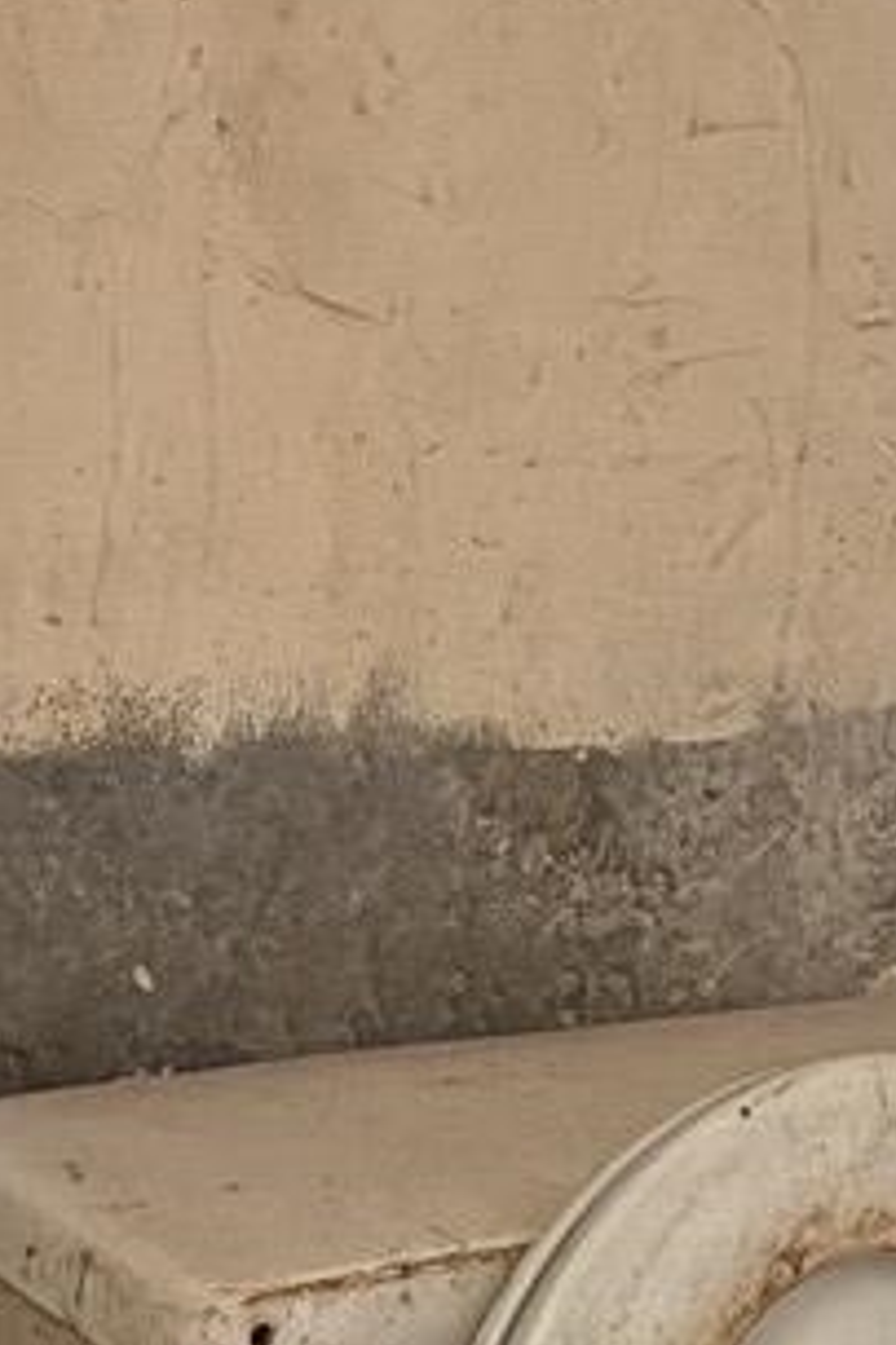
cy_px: 573
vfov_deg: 17.3
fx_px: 4410
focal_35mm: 118
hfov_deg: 11.5
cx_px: 150
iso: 2500
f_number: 1.78
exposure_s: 1/9
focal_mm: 6.76
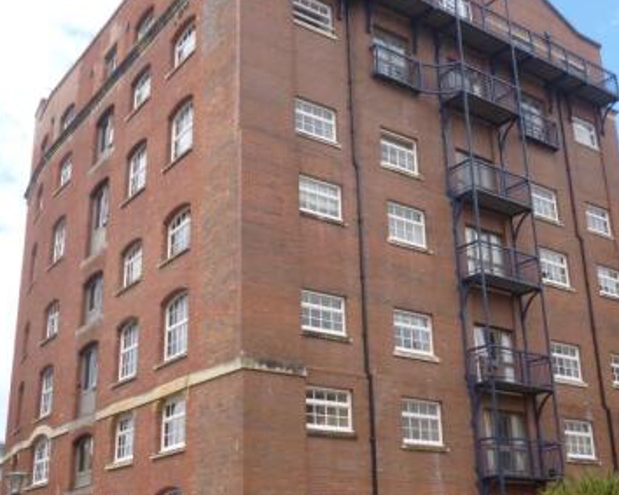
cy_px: 246
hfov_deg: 41.2
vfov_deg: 33.4
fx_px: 824
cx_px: 305
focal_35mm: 45
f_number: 3.1
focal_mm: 5
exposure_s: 1/500
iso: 100
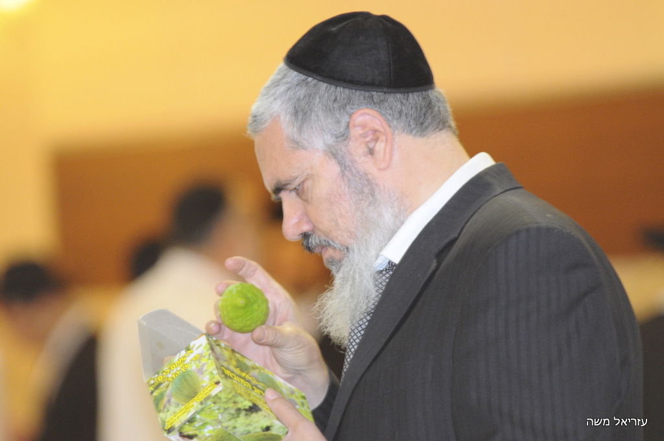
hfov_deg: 4.6
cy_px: 220
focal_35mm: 450
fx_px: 8289
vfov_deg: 3.0
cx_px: 332
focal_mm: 300
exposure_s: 1/80
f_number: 4
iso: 1600
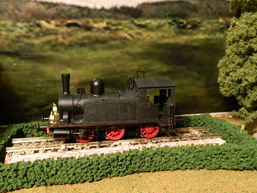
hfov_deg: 69.4
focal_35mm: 25
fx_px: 186
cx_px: 128
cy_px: 96
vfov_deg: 54.9
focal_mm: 4.5
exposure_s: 1/20
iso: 400
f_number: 3.1
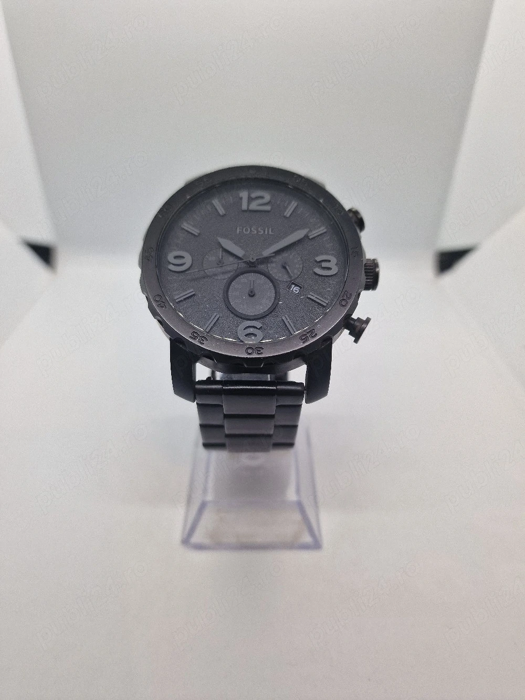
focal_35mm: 23
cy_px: 350
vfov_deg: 73.9
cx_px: 262
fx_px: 465
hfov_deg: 58.9
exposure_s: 1/182
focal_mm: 6.4
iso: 50
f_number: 1.8
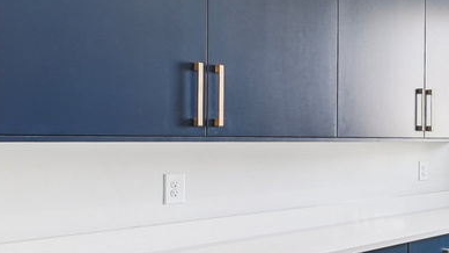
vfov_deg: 25.4
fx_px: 559
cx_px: 560
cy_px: 150
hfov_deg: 33.8
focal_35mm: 47
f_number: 8
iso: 400
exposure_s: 1/13
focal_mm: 17
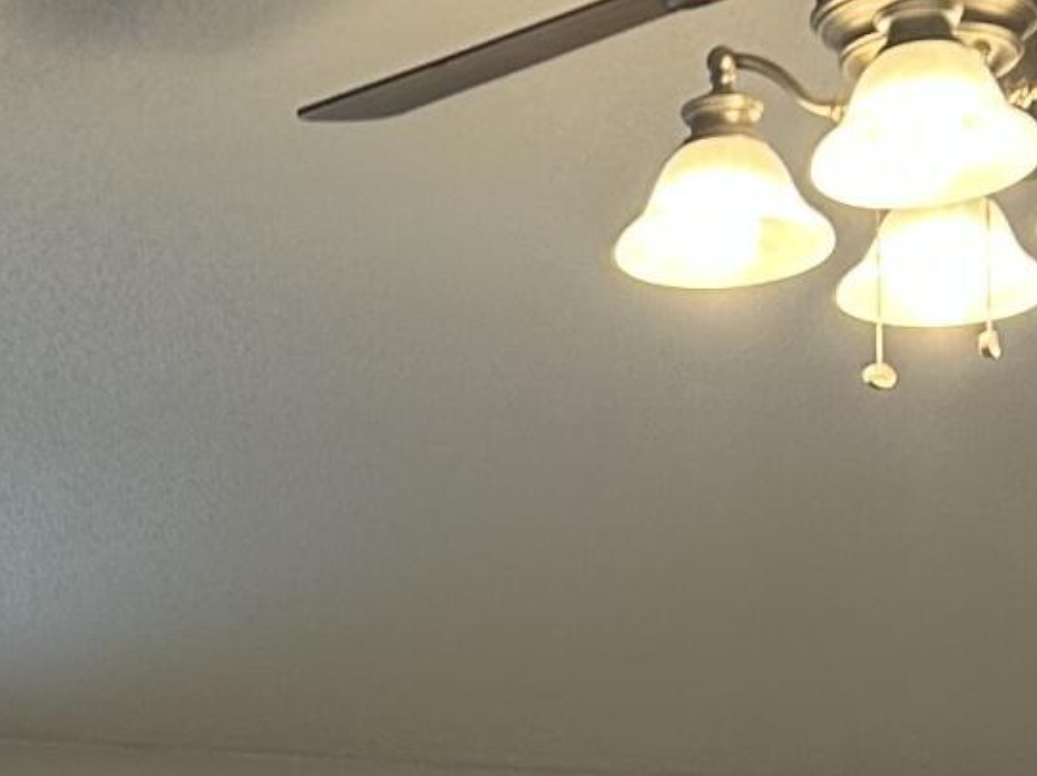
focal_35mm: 144
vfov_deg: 9.9
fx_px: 4312
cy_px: 1305
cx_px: 342
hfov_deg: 13.7
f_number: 1.5
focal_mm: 5.7
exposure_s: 1/60
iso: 100
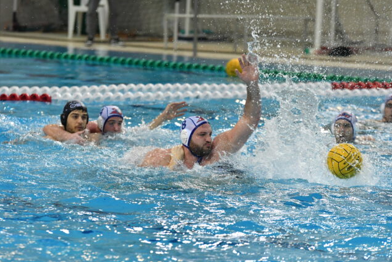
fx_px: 3300
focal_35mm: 303
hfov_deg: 6.8
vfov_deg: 4.5
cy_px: 131
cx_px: 197
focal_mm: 200
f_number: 4.5
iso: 2500
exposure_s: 1/640
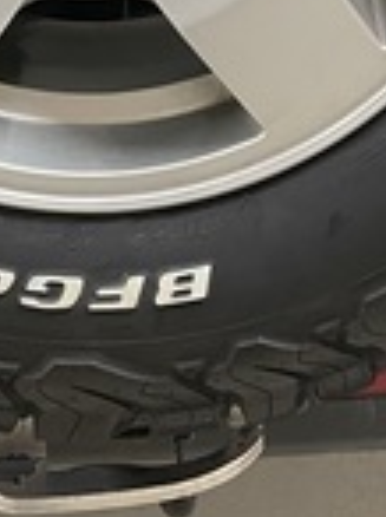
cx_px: 50
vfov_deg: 16.3
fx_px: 1596
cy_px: -326
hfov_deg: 13.7
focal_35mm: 107
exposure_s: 1/33
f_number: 1.6
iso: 500
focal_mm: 4.2
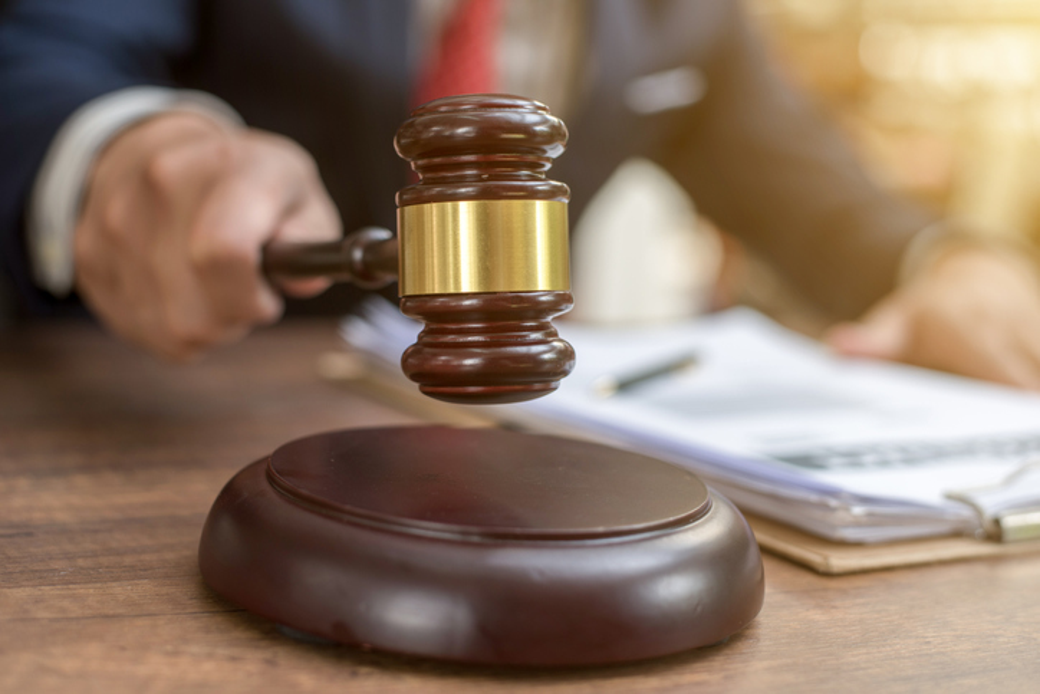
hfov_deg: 39.6
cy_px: 347
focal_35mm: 50
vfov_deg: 27.0
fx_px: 1445
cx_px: 520
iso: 100
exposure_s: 1/60
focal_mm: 50
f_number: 3.2
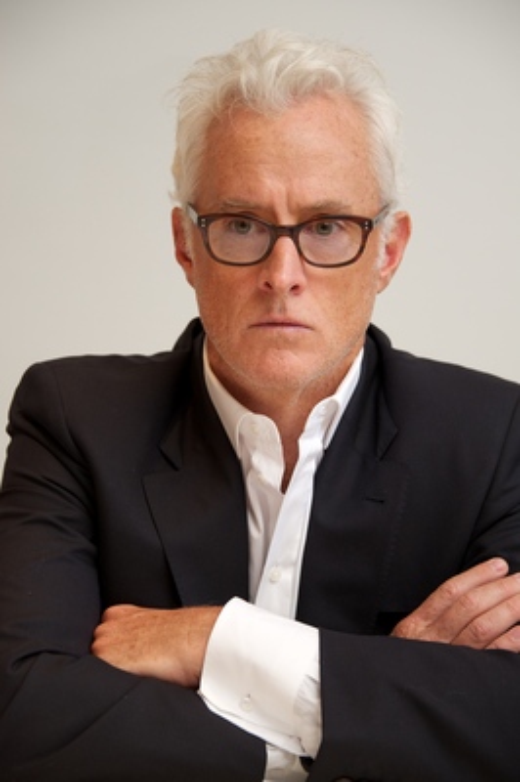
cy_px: 391
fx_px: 2648
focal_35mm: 122
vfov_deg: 16.8
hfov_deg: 11.2
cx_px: 260
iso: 500
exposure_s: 1/60
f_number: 5.6
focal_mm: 122
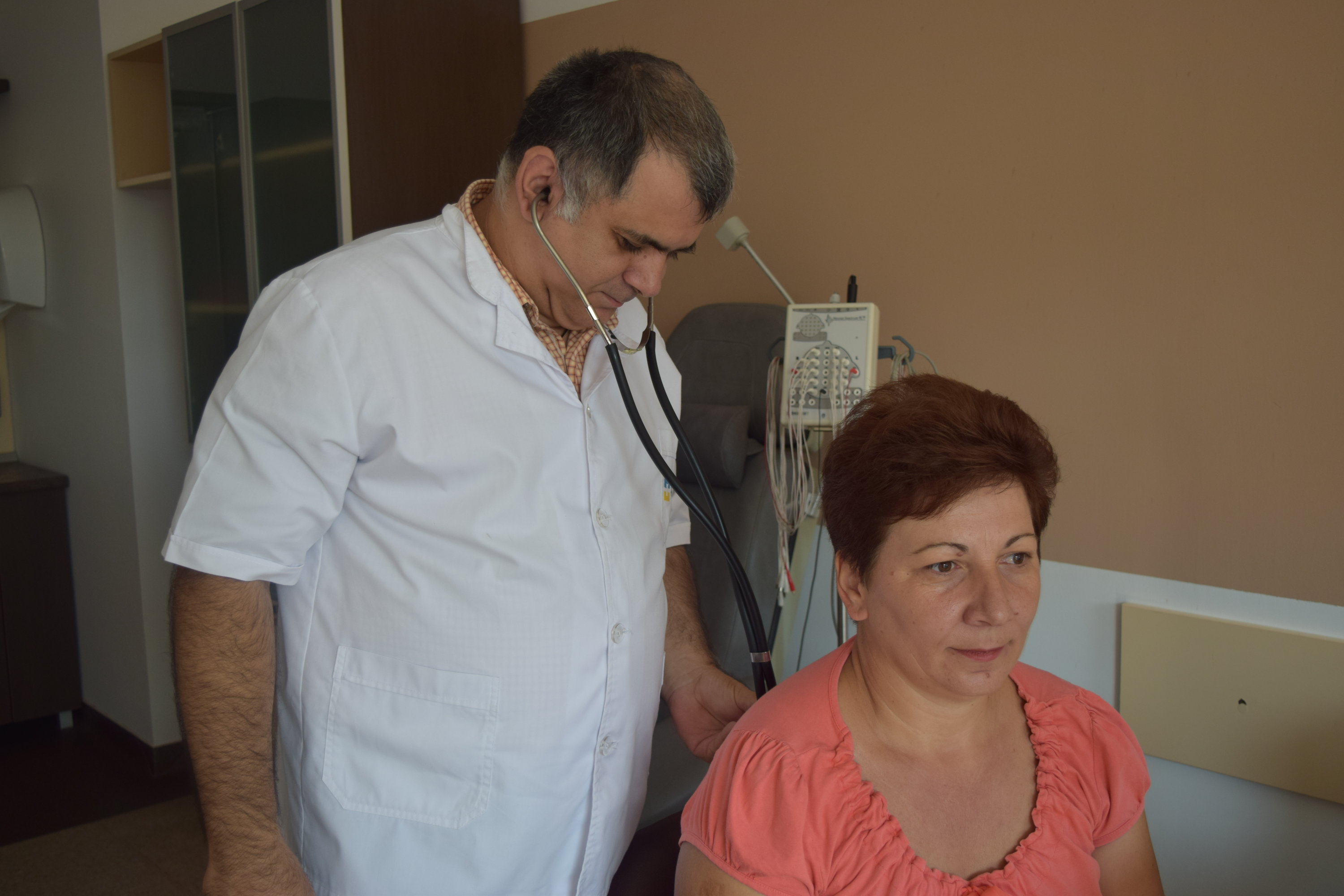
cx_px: 672
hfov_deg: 51.3
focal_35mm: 38
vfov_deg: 35.5
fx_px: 1400
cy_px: 448
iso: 200
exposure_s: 1/125
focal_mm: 25
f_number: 4
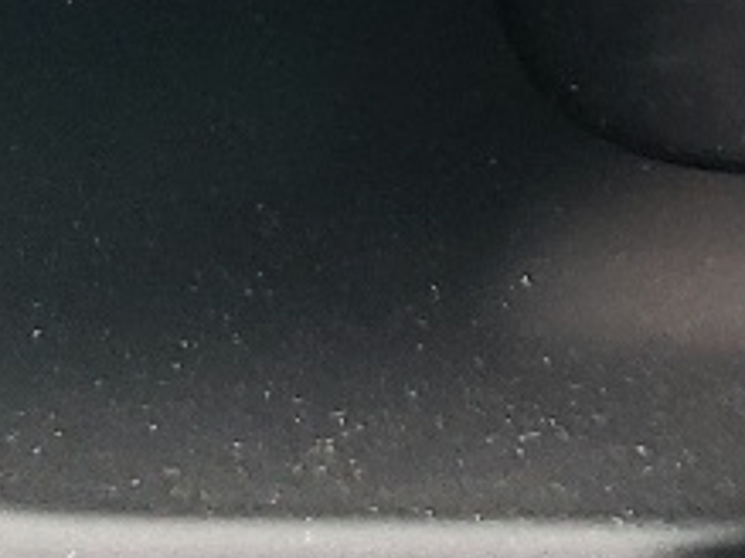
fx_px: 4087
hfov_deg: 8.9
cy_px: -915
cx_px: 2048
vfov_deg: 7.2
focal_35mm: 190
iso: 85
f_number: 1.5
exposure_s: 1/120
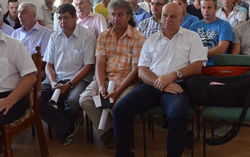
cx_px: 159
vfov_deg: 26.3
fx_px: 334
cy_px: 59
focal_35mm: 49
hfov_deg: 40.7
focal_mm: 18
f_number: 5
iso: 2000
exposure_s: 1/160
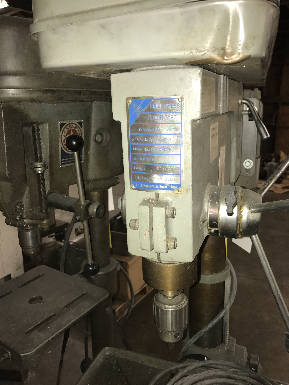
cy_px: 192
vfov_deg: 63.4
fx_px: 312
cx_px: 144
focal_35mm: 28
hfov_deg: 49.7
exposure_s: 1/24
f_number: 1.8
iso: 32
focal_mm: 3.99
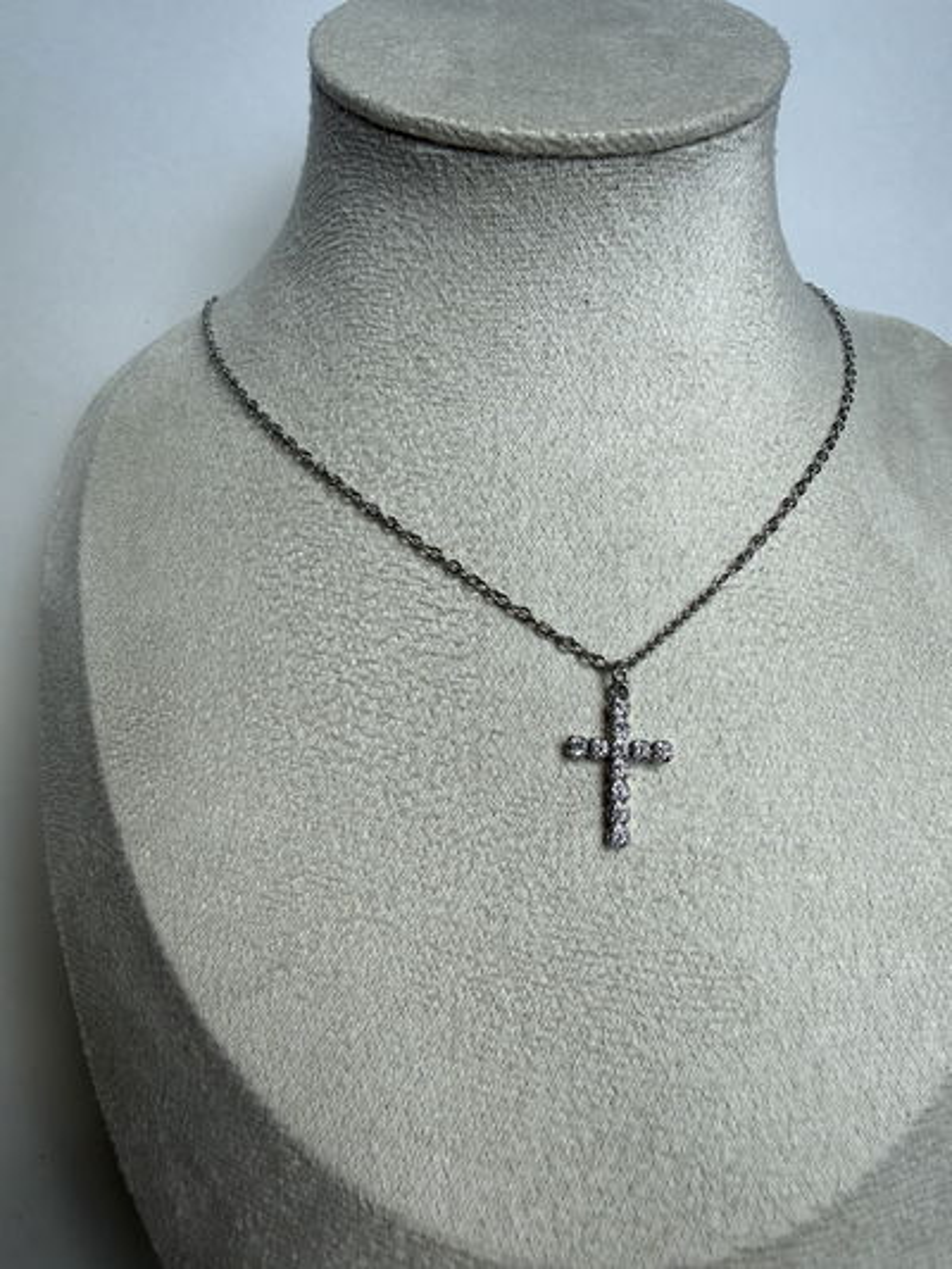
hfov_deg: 56.8
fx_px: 880
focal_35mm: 24
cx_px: 476
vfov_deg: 71.6
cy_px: 634
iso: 40
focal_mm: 2.22
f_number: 2.2
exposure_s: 1/316
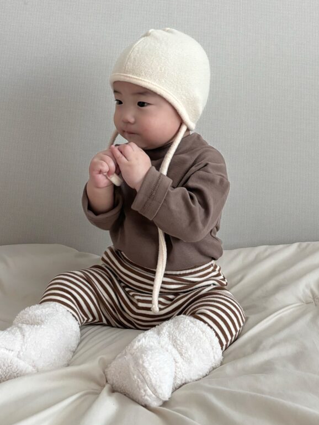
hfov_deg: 32.2
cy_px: 125
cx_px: 143
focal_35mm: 45
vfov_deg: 41.2
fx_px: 553
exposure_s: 1/60
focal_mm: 5.96
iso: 250
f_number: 1.6
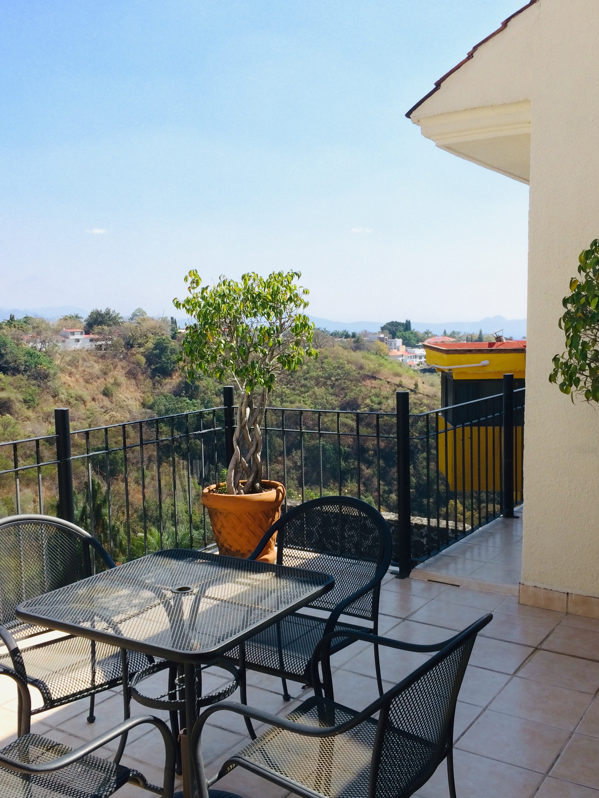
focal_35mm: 34
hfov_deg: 41.8
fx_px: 784
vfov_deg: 53.9
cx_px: 291
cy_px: 415
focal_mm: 4.15
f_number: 2.2
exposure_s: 1/604
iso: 32
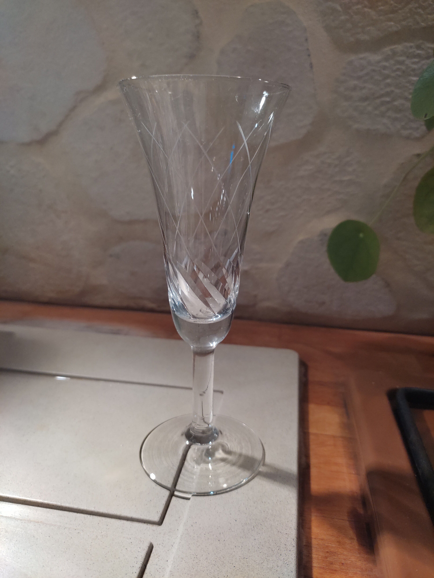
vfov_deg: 67.3
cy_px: 289
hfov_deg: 53.1
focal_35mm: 26
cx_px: 217
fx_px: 435
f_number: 1.79
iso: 227
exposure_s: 1/33
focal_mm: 4.74
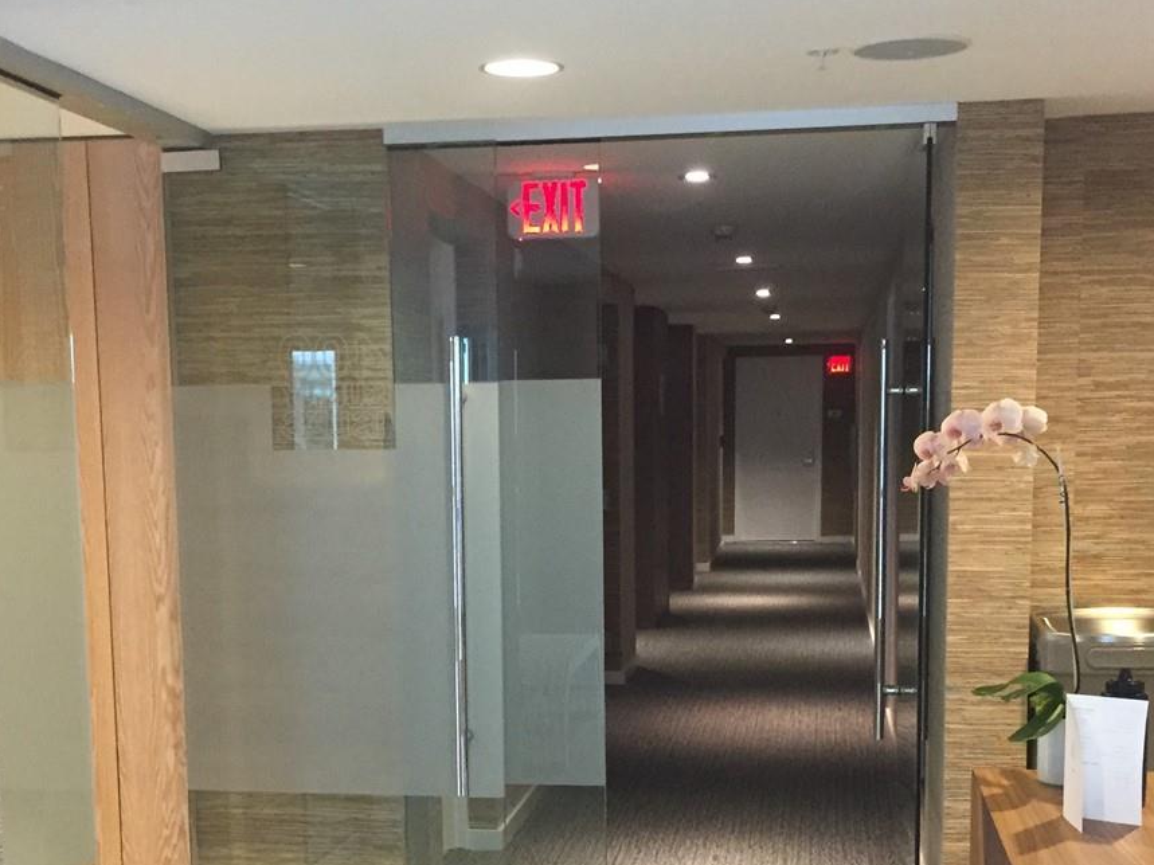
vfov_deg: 26.5
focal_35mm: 54
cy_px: 692
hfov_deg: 35.5
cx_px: 532
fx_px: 1800
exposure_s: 1/30
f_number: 2.2
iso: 200
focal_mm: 4.15
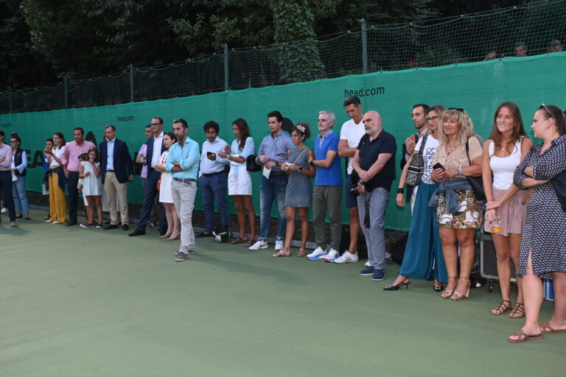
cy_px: 188
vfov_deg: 33.4
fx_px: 629
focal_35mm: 40
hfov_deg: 48.5
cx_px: 283
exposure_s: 1/80
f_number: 5.6
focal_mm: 40
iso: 640
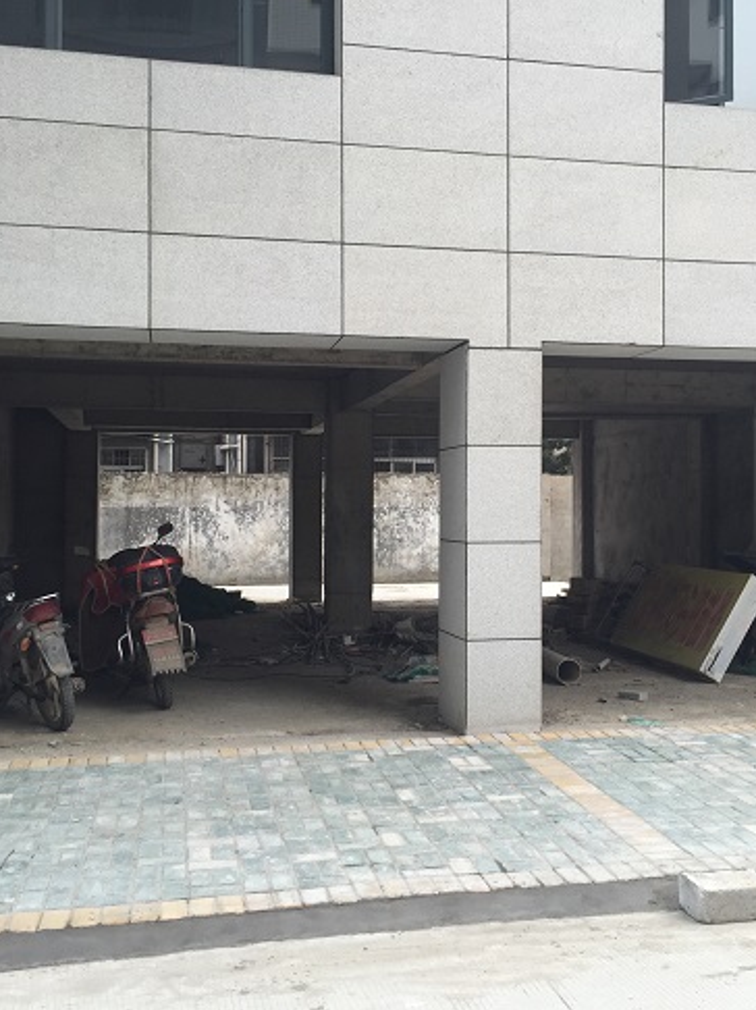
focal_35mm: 39
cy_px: 507
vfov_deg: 47.9
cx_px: 458
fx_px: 1137
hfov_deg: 36.6
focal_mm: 4.15
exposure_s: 1/144
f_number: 2.2
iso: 32
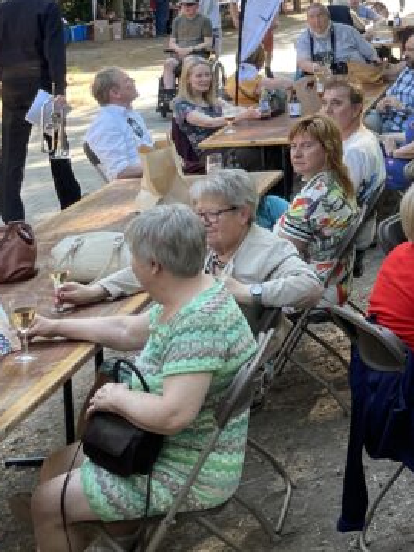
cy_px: -6
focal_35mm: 74
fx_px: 1180
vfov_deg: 25.0
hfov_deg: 18.3
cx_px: 567
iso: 32
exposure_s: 1/123
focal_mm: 4.2
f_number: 1.6
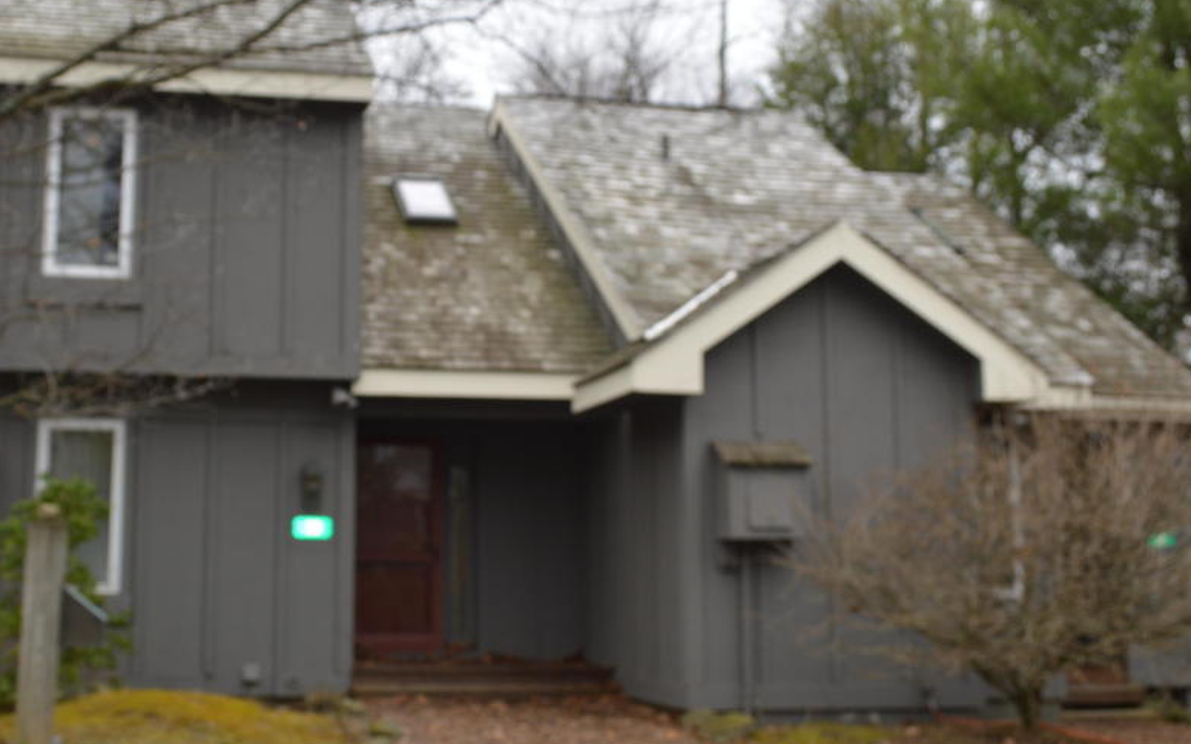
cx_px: 429
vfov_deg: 25.8
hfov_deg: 40.0
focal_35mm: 50
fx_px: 1623
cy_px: 287
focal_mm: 22
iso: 100
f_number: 7.1
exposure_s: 1/200
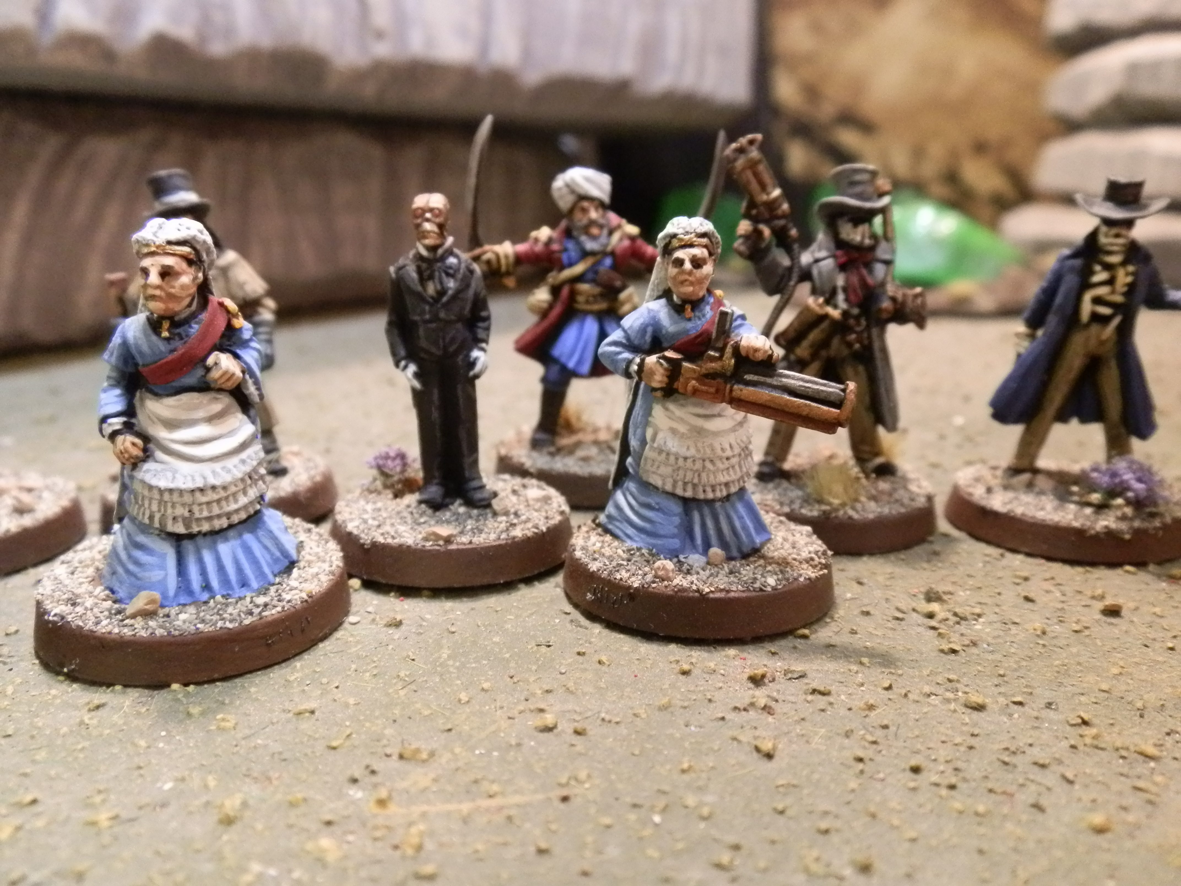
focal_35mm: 28
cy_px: 443
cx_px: 590
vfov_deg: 49.7
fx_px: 955
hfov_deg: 63.4
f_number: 3.1
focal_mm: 5
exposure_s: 1/40
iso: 400
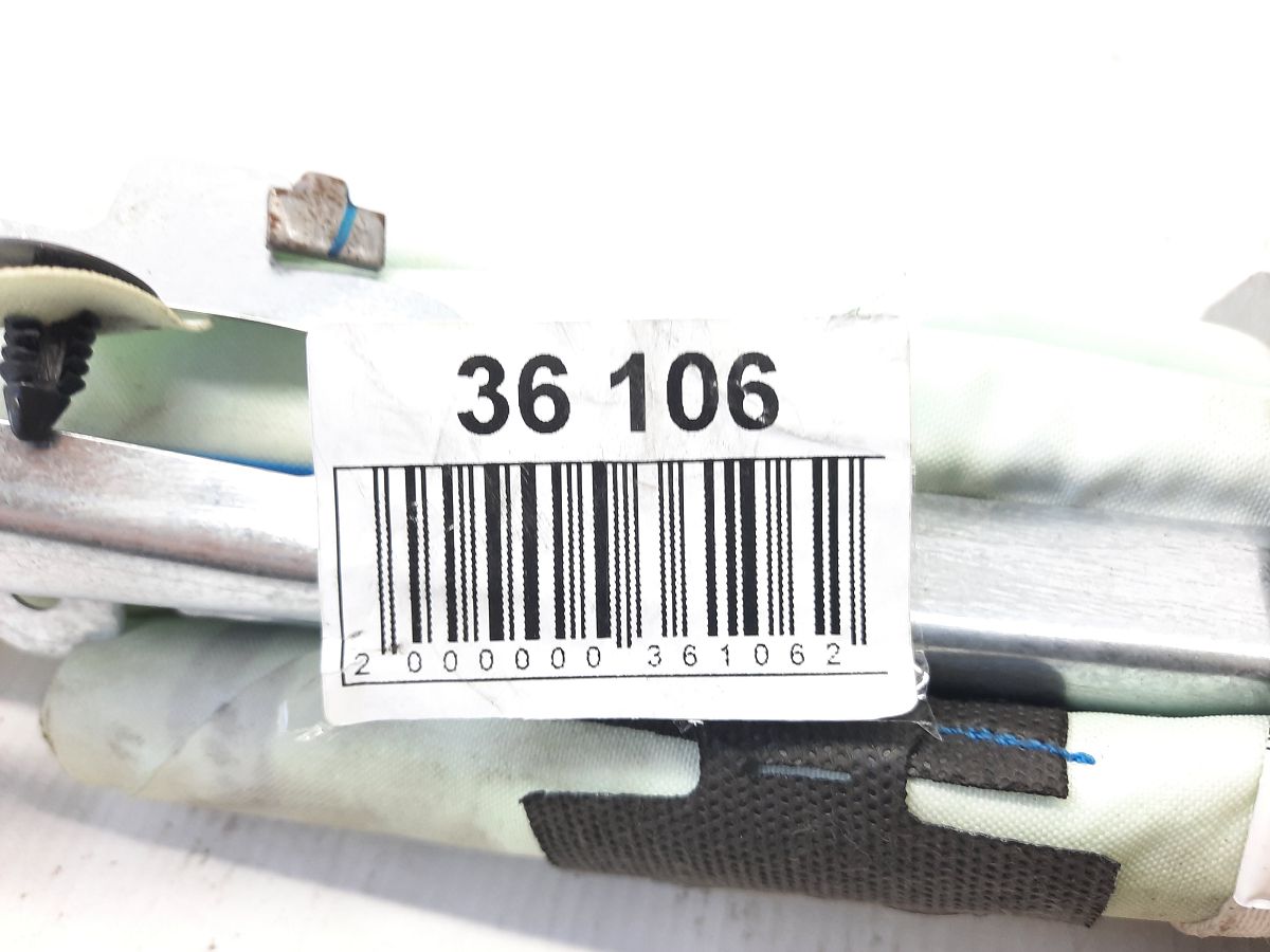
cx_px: 635
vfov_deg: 54.9
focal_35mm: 25
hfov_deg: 69.4
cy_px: 476
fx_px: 917
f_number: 2
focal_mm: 4.6
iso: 125
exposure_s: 1/50
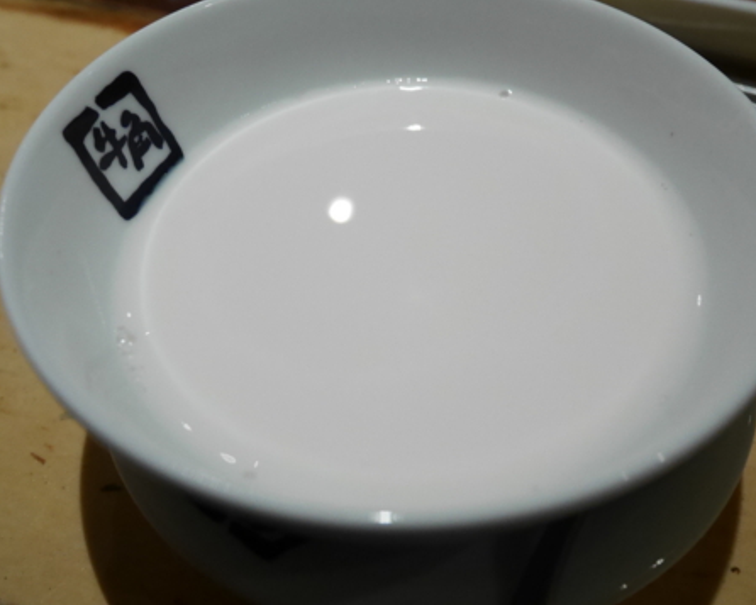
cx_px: 432
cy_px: 271
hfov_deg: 43.7
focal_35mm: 42
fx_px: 940
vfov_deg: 35.7
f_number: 3.9
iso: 2000
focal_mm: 16
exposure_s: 1/60
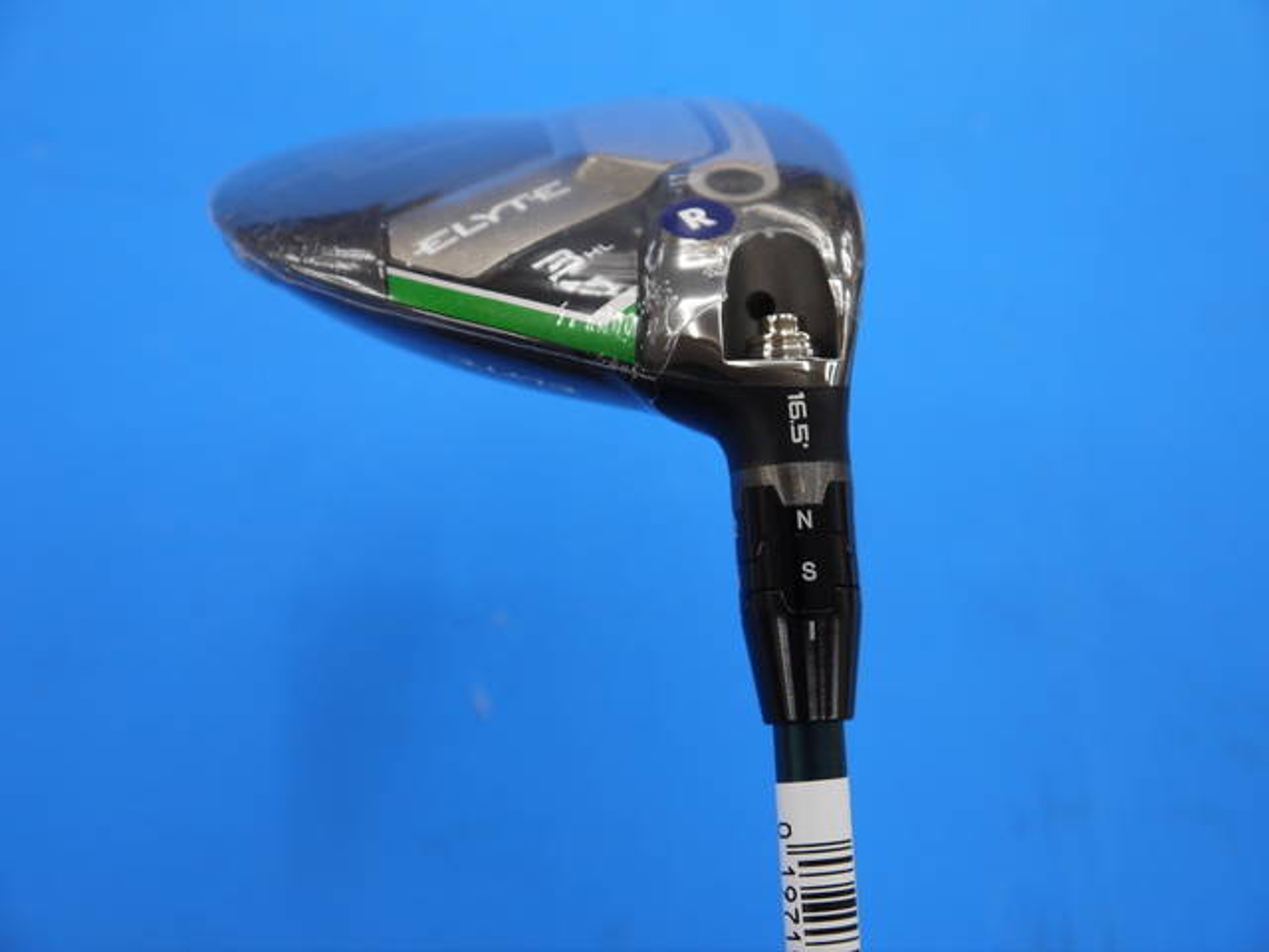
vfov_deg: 28.0
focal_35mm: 52
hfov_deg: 36.8
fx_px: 1906
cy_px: 476
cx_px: 634
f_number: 4.7
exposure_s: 1/125
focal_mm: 26
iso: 400
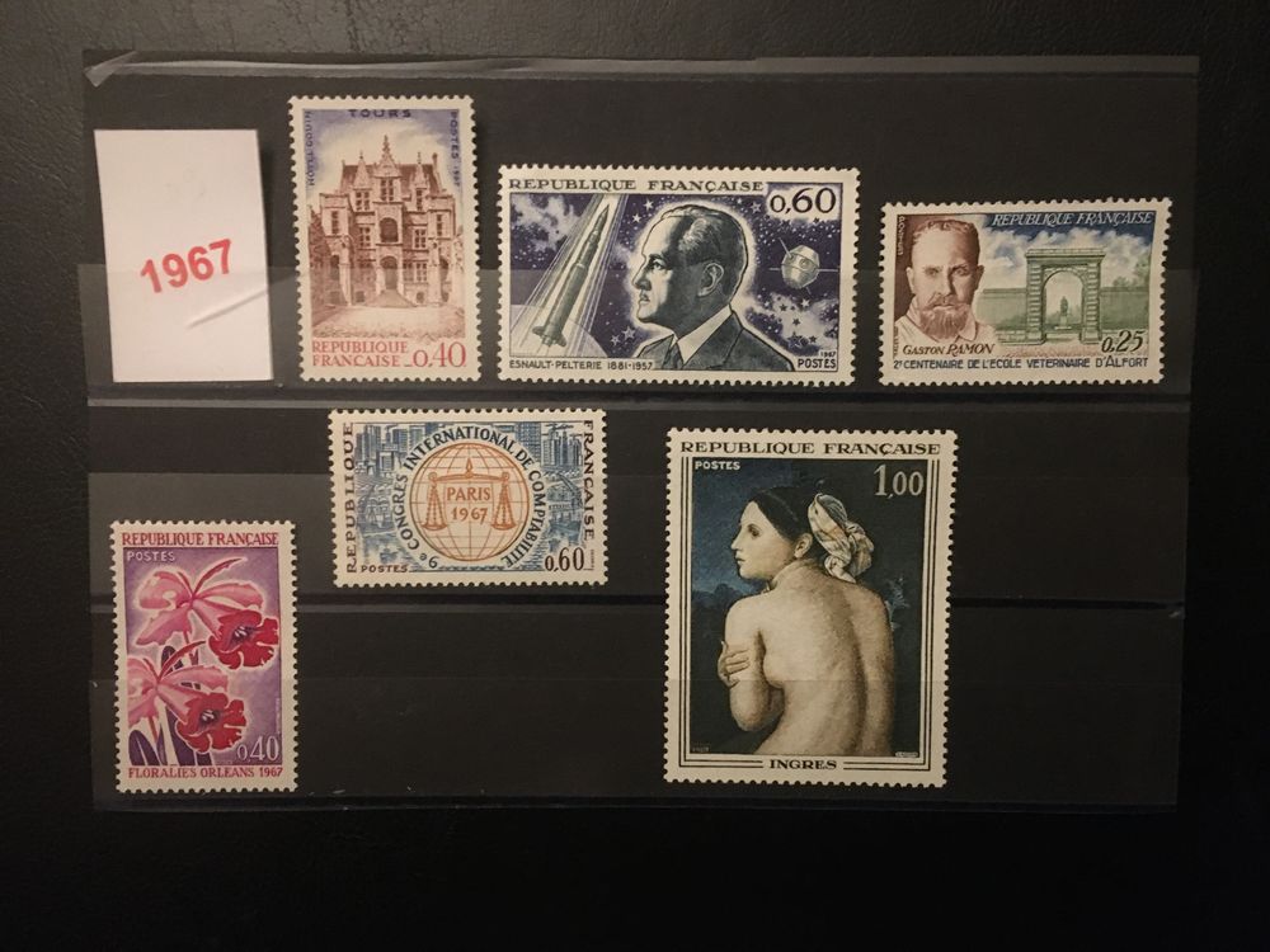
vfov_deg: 48.2
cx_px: 635
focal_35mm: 29
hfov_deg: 61.7
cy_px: 476
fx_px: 1064
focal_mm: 4.15
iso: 400
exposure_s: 1/17
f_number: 2.2
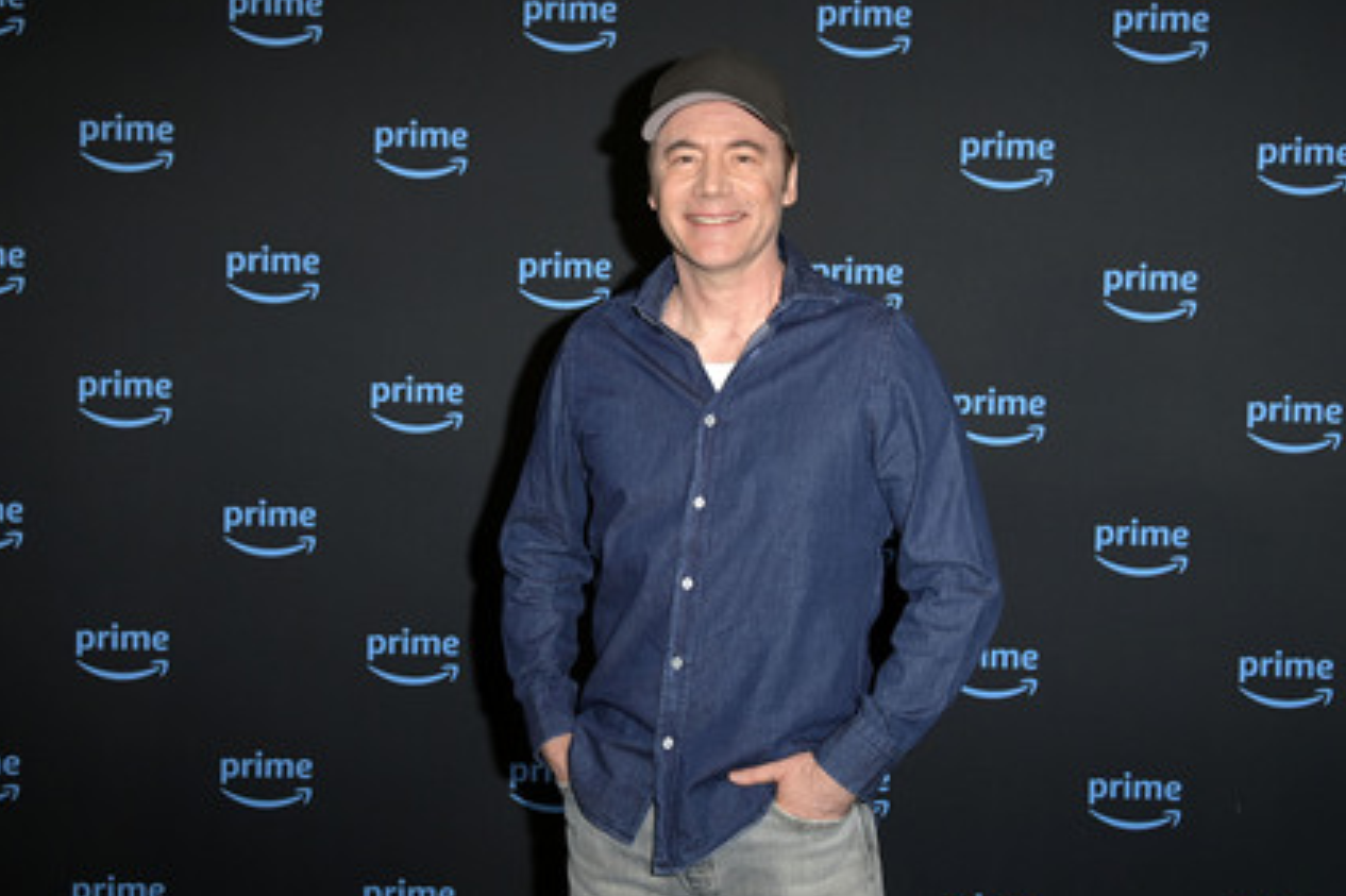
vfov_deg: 28.6
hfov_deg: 41.9
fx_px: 1756
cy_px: 475
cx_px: 716
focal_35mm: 47
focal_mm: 44
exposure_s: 1/250
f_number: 5.6
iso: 800
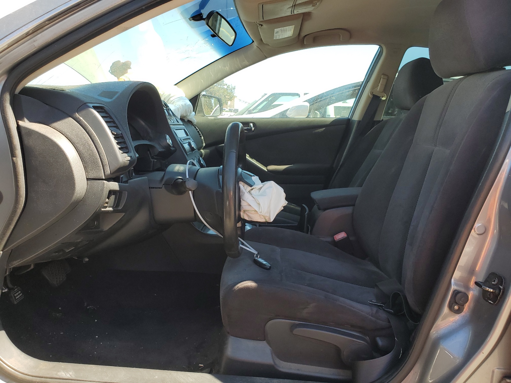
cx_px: 256
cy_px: 192
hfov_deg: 67.3
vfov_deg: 53.1
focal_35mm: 26
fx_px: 384
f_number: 1.5
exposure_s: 1/250
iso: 50
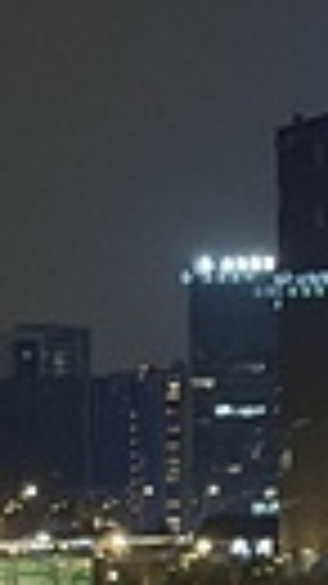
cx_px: 935
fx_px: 3979
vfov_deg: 8.4
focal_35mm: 257
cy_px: 454
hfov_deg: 4.6
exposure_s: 1/20
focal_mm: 6.76
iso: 800
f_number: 1.78
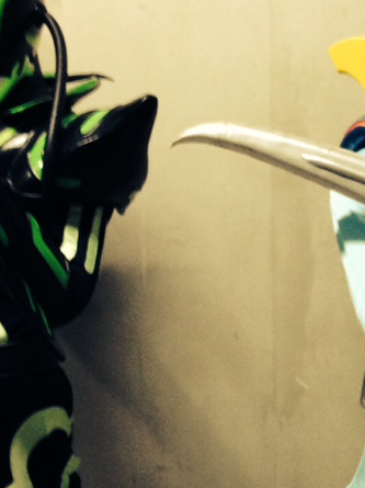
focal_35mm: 95
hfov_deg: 15.5
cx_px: 284
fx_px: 1338
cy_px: 367
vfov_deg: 20.5
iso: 160
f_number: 2.4
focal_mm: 4.12
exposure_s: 1/20
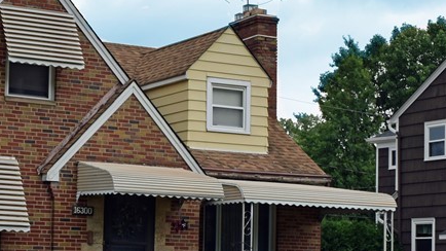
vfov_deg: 12.3
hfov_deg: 21.5
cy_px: 193
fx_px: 1162
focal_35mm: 98
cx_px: 95
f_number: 9
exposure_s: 1/320
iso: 200
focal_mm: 25
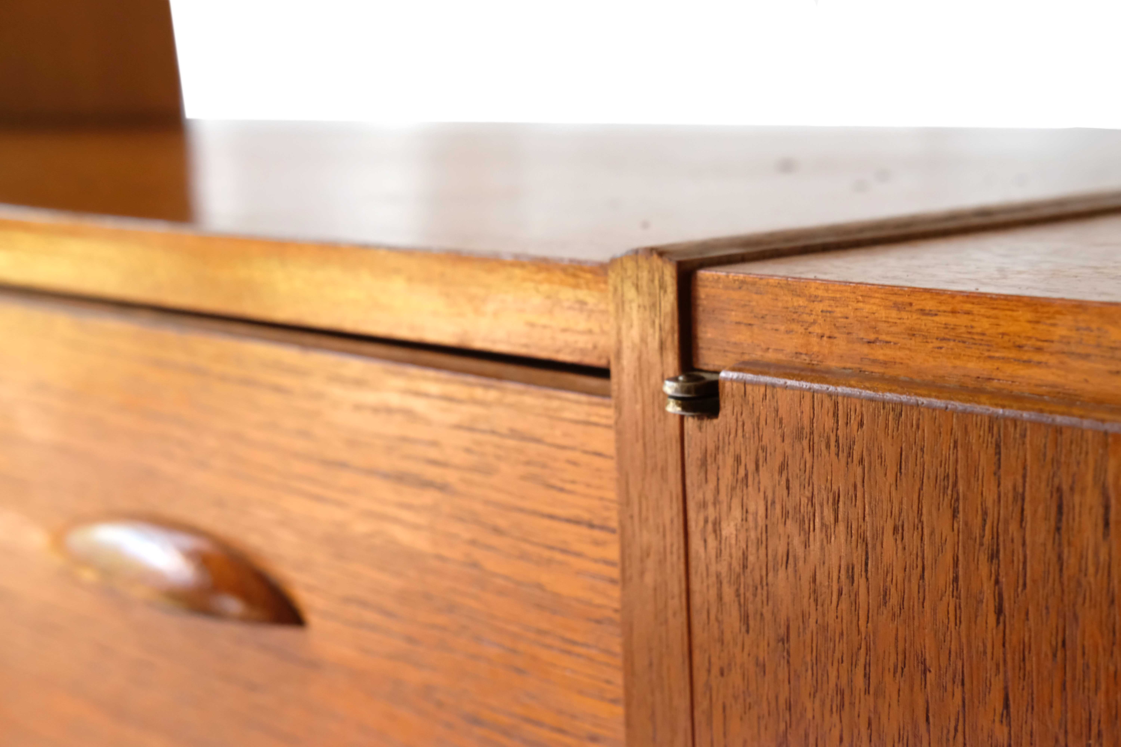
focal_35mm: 53
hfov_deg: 37.5
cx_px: 560
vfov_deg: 25.5
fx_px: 1650
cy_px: 374
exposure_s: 1/100
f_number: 8
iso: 3200
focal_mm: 35
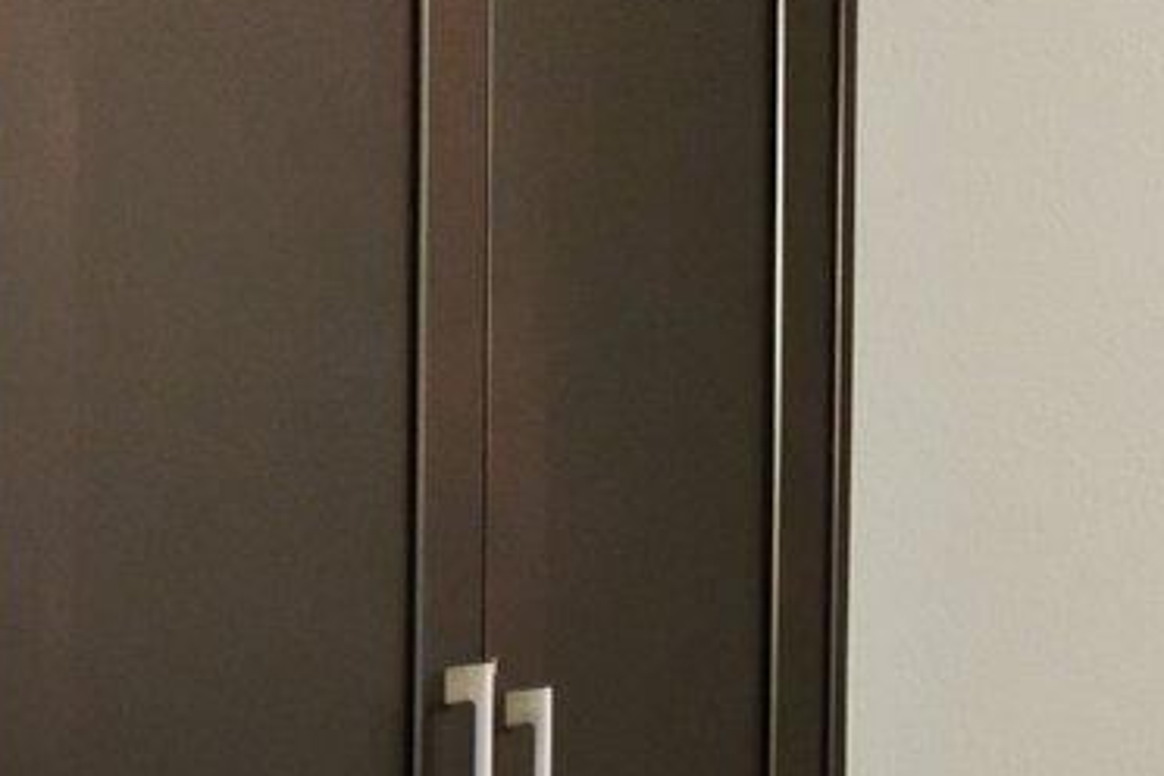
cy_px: 1513
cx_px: 620
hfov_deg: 26.3
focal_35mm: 77
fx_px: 2489
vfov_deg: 14.8
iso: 1100
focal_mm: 14
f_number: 8
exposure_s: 1/15
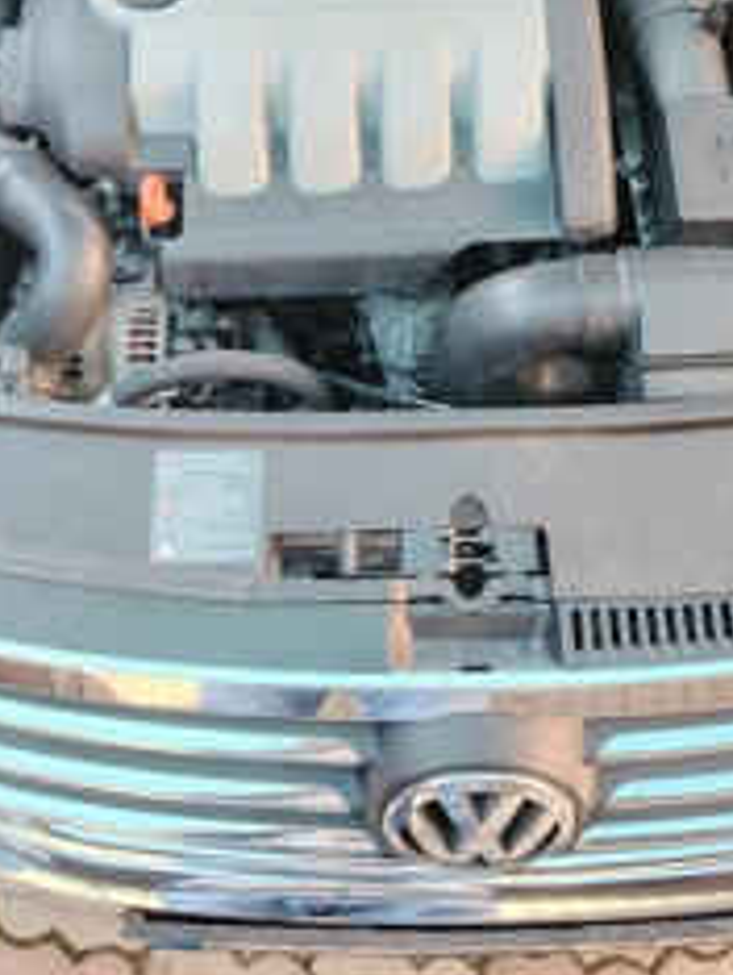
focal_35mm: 41
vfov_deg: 44.3
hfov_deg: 35.2
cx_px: 342
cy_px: 250
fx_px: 1155
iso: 252
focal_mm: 5.25
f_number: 1.75
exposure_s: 1/33.3
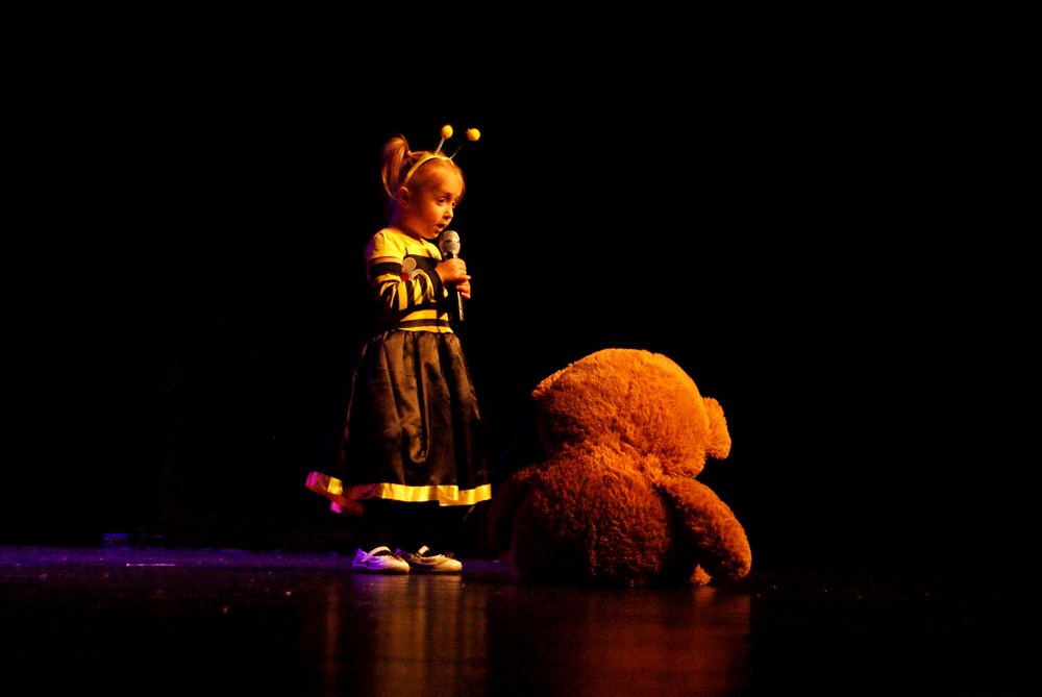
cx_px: 521
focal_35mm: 75
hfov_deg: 27.0
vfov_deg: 18.2
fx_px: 2173
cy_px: 348
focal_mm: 50
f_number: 5.6
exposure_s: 1/50
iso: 3200
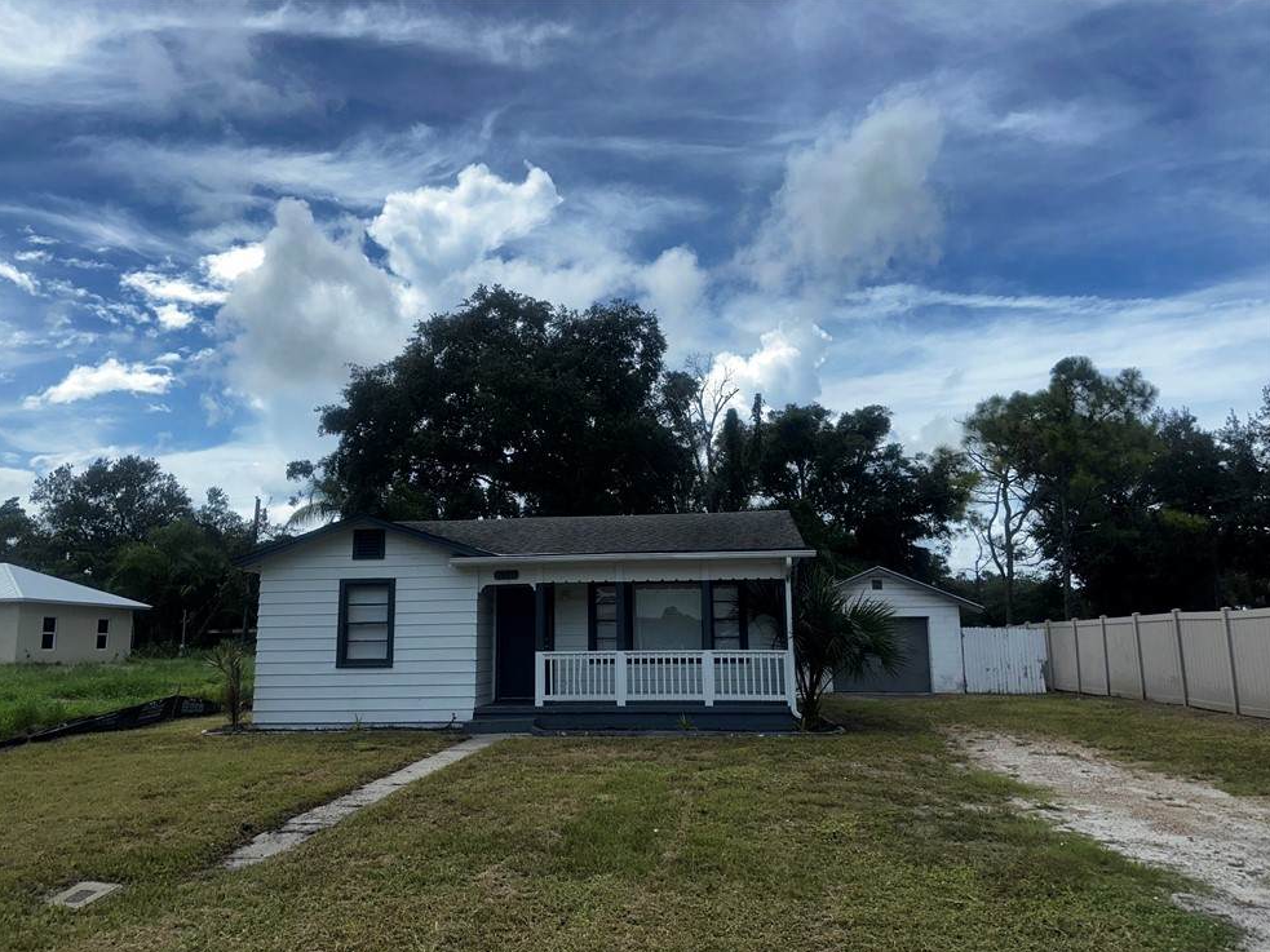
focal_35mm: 25
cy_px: 492
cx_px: 615
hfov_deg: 69.4
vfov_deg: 54.9
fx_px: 917
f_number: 1.78
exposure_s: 1/7576
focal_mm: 6.86
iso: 64
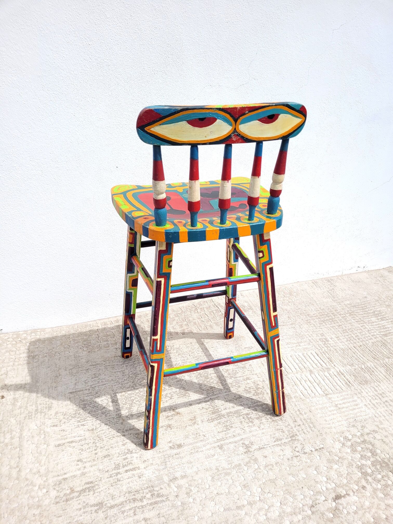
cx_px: 196
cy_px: 262
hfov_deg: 53.1
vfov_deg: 67.3
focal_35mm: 26
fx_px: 394
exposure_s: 1/2760
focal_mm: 5.4
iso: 40
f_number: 1.8
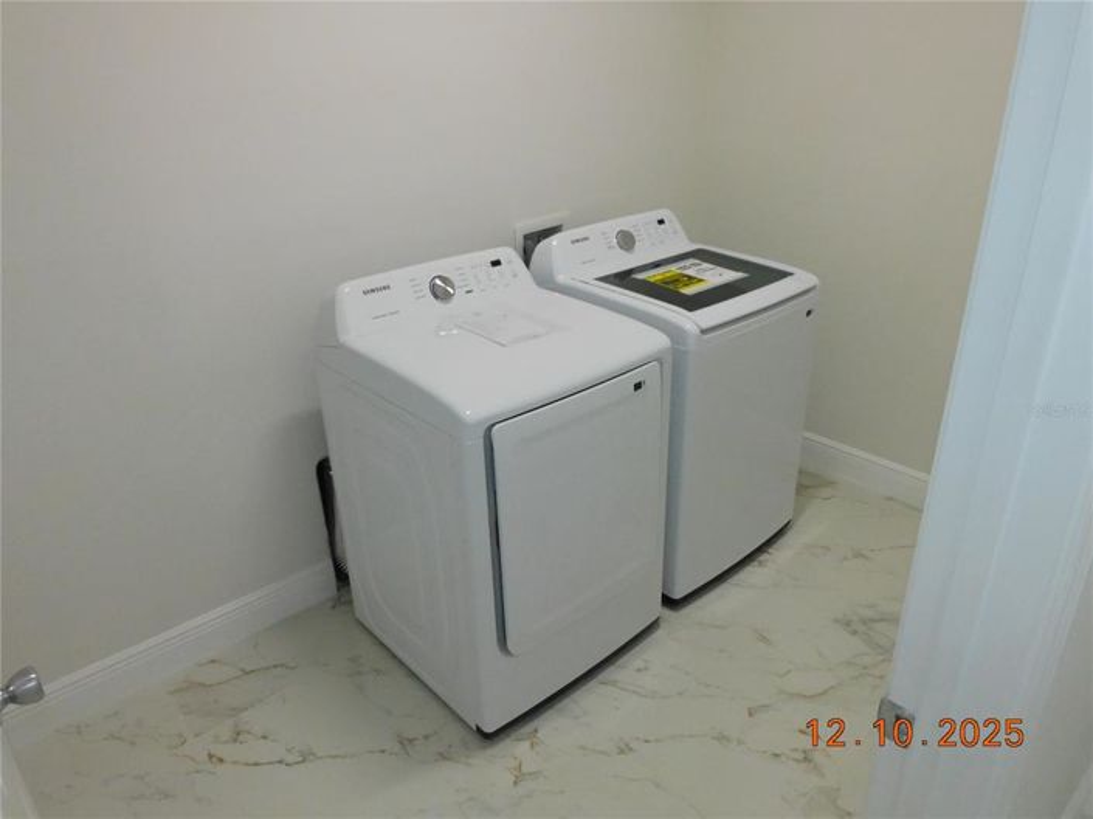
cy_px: 410
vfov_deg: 56.8
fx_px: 757
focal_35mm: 24
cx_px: 546
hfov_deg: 71.6
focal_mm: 4.3
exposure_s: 1/50
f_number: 3.3
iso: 400
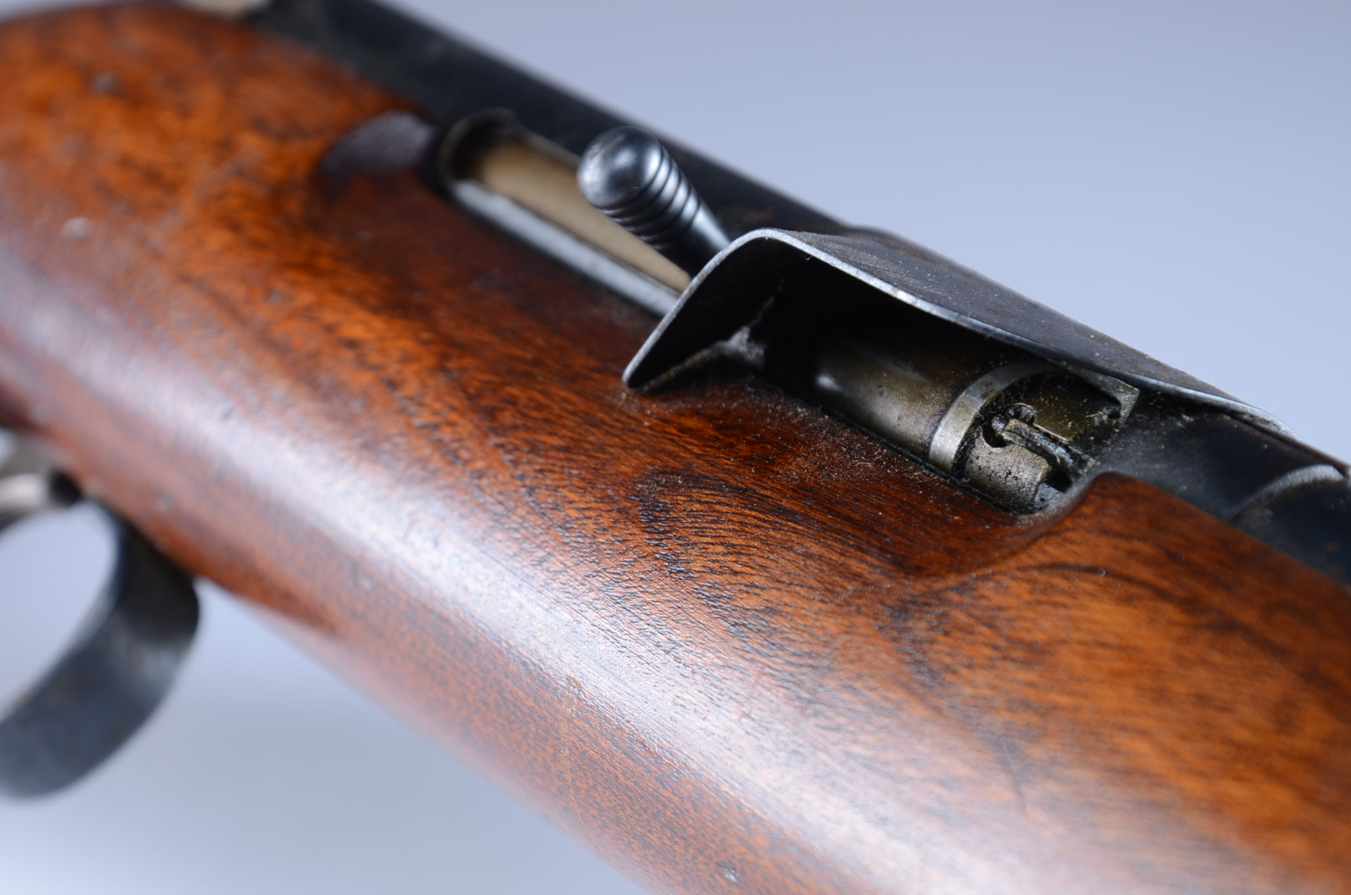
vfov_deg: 7.4
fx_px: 6950
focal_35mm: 186
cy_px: 410
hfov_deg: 11.1
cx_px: 589
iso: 100
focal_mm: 105
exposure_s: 1/100
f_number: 9
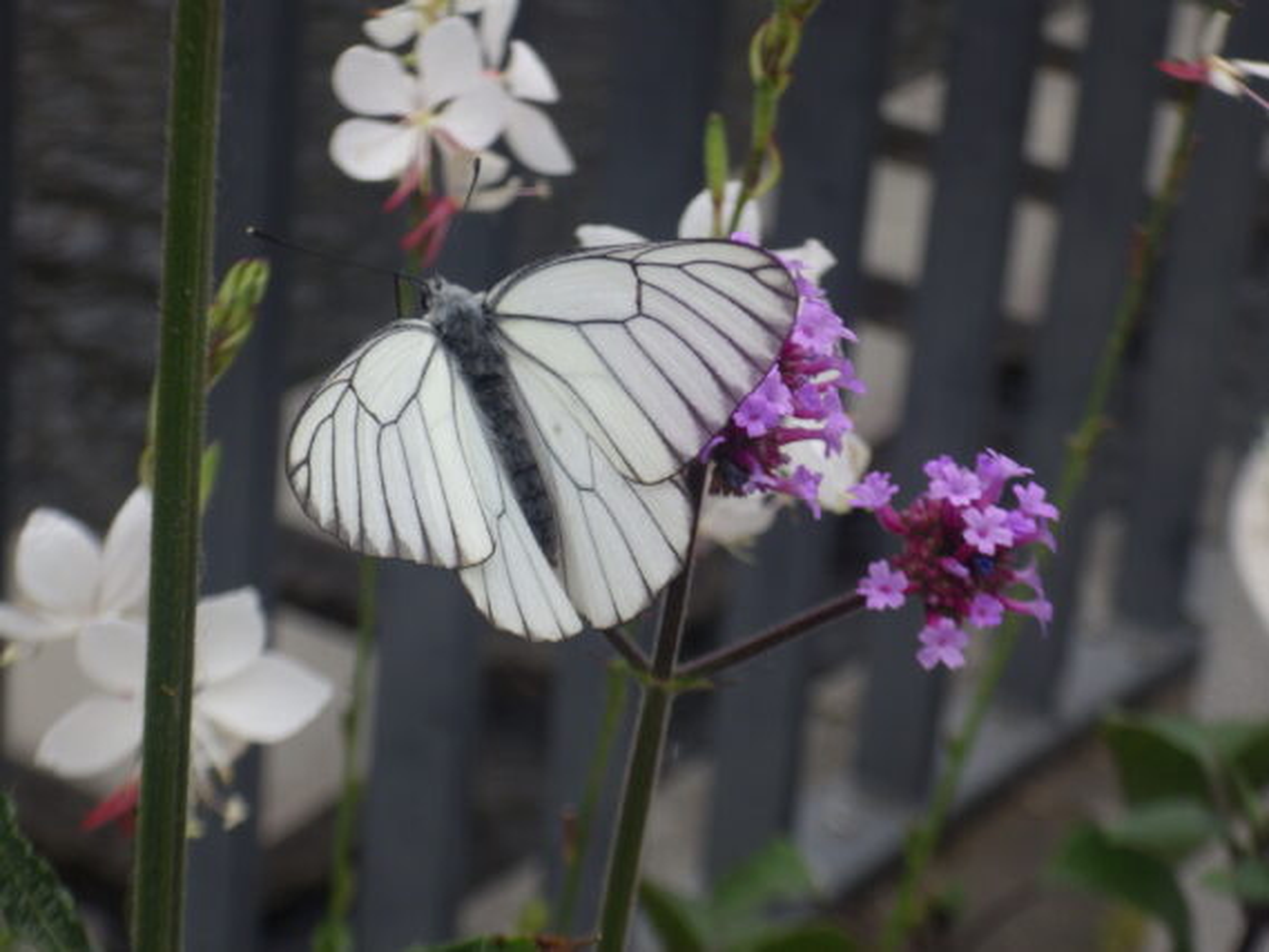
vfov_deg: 15.7
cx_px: 634
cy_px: 476
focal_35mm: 94
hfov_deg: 20.9
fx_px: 3447
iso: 125
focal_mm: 16.7
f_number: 6
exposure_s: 1/250
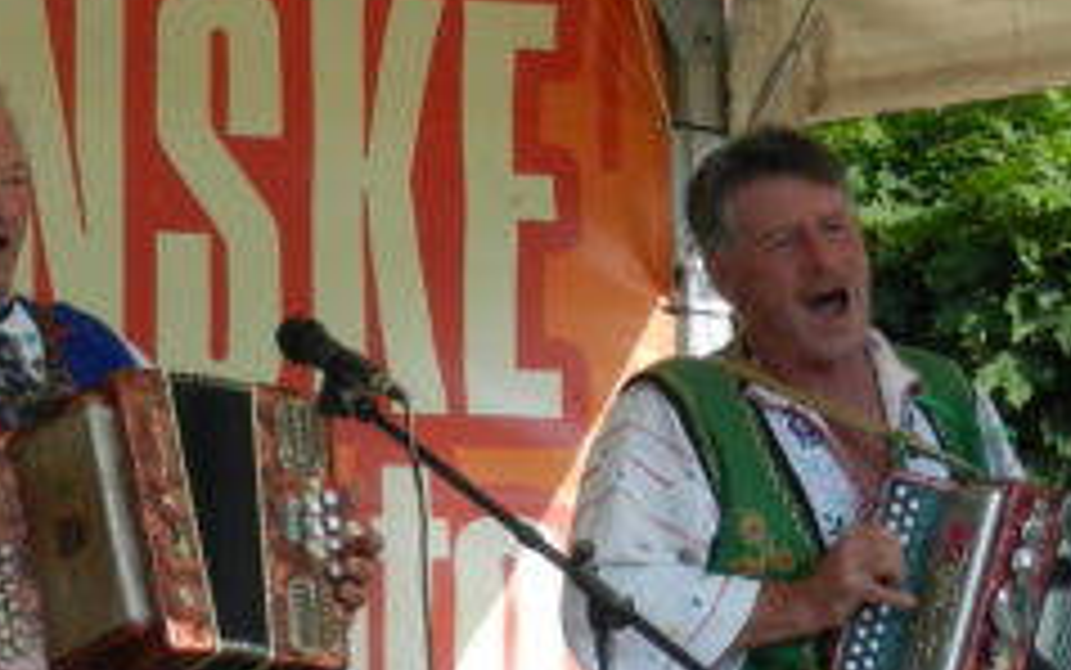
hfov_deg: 7.8
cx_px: 72
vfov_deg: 4.9
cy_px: 648
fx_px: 7797
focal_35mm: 267
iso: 160
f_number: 4.8
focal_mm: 14.1
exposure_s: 1/500
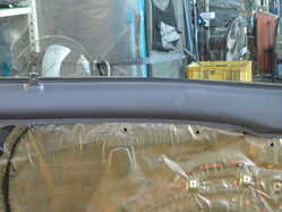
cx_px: 177
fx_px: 628
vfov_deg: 19.2
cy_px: 100
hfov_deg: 25.2
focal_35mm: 77
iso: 250
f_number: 2.4
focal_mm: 5.79
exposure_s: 1/125
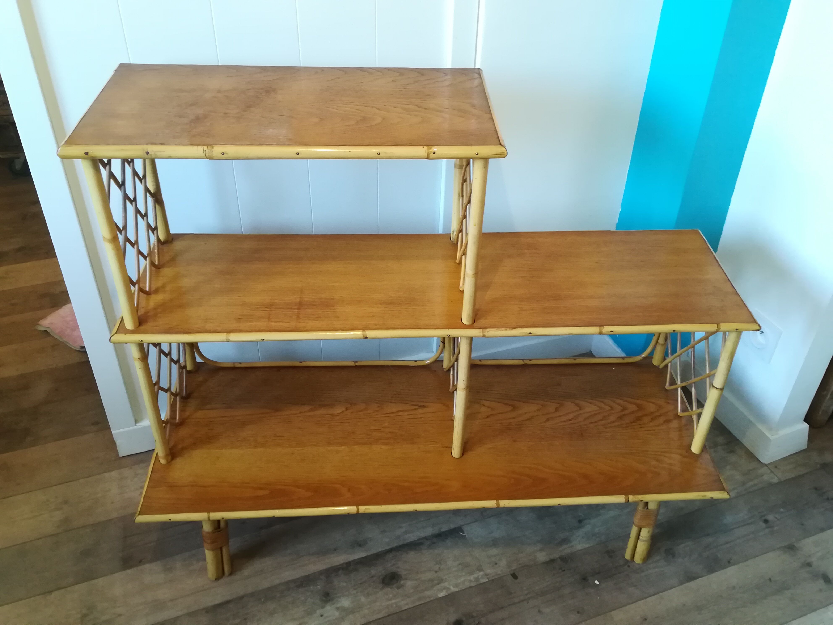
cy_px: 312
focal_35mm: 30
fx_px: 722
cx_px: 416
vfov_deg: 46.8
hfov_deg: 60.0
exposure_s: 1/24
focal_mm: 3.83
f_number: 2.2
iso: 320
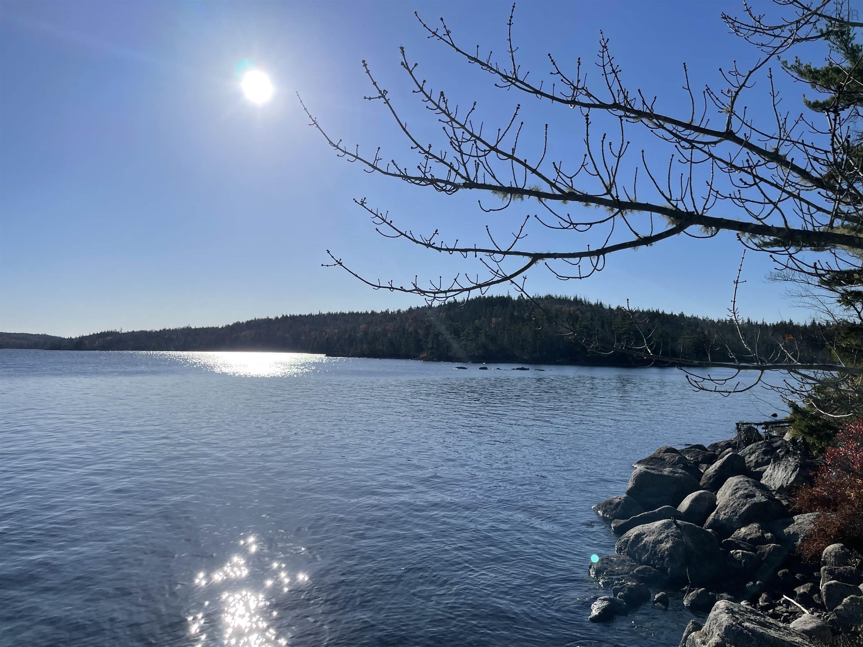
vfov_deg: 53.1
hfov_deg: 67.3
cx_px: 432
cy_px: 324
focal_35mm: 26
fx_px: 648
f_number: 1.6
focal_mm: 4.2
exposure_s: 1/9804
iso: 32
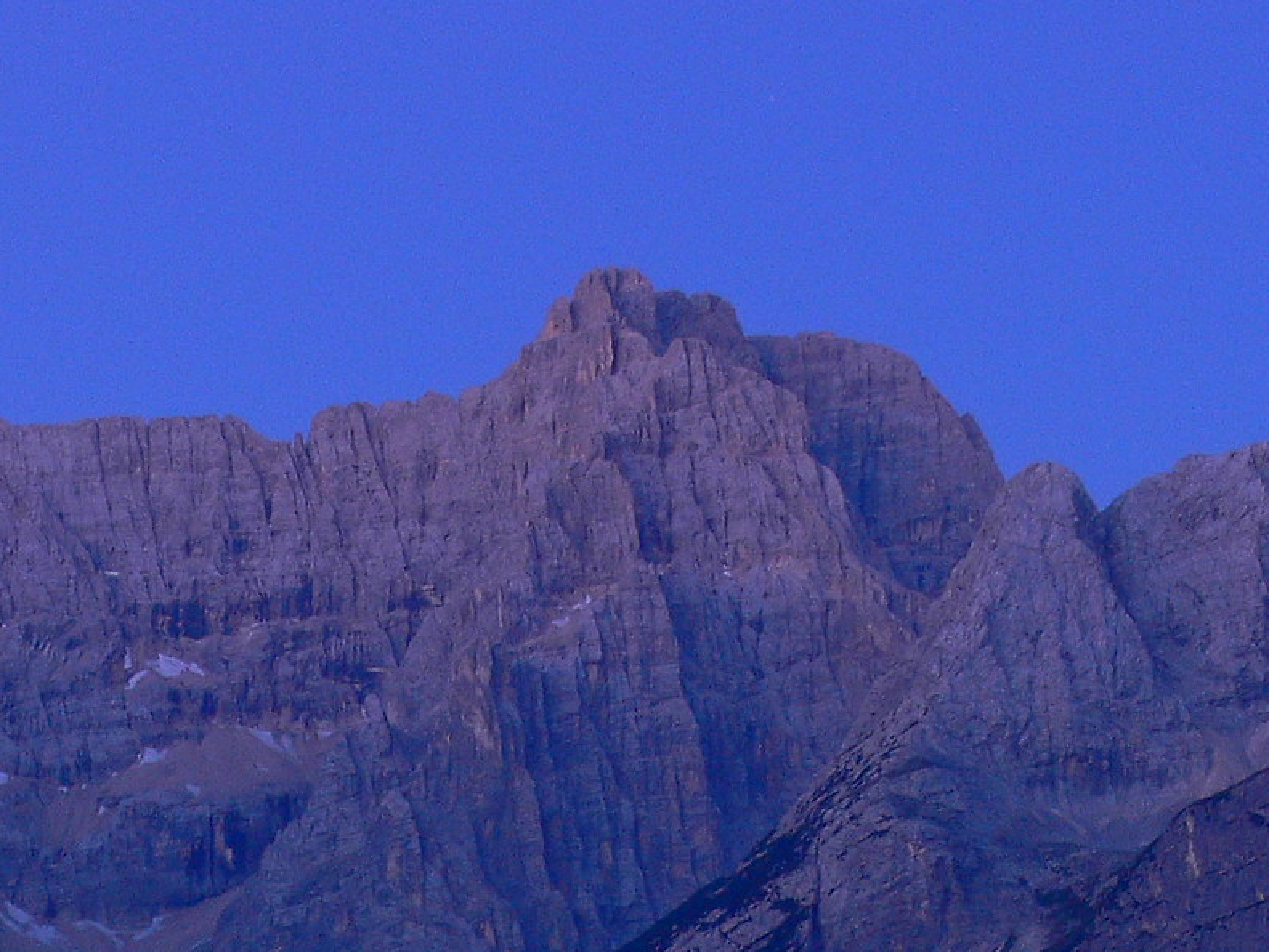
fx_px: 6895
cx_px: 345
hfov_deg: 10.5
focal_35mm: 188
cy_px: 1322
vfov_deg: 7.8
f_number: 5.6
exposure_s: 2.5
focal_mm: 13
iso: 80
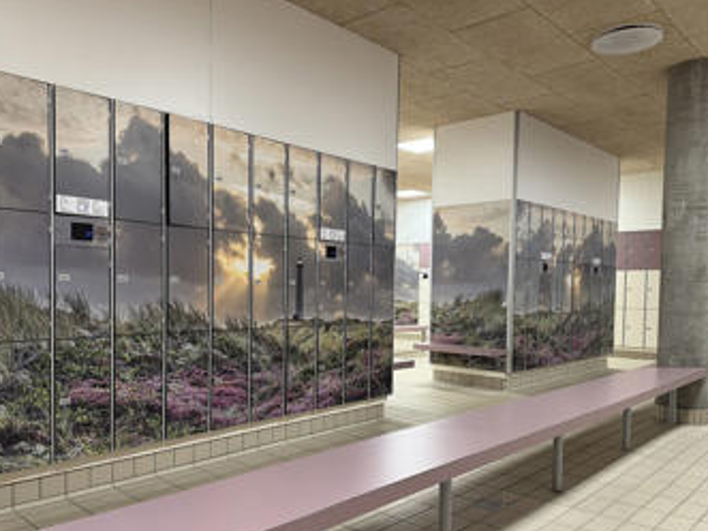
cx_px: 329
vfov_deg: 48.0
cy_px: 315
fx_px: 593
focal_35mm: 29
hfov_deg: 61.6
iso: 200
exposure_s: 1/96
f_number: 1.78
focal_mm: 6.86
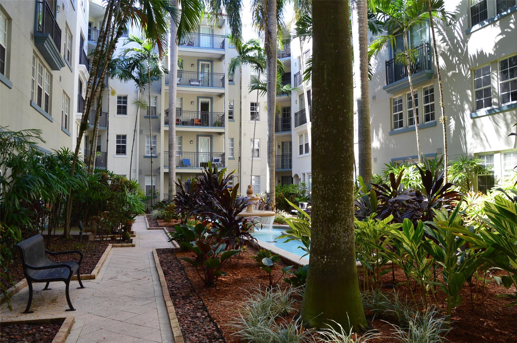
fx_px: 387
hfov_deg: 67.4
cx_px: 258
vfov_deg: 47.8
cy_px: 172
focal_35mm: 27
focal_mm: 18
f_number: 9
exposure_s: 1/100
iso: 400
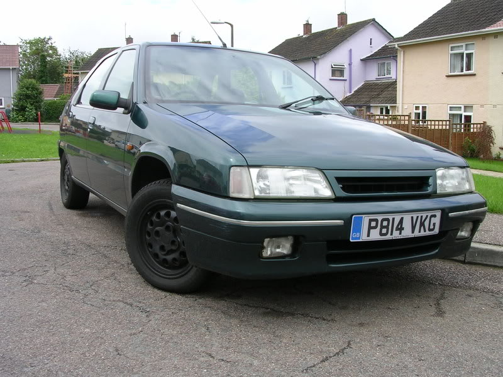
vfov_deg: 37.7
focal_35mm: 38
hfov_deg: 49.0
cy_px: 188
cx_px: 252
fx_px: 552
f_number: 5.6
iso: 50
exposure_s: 1/182
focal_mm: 5.8
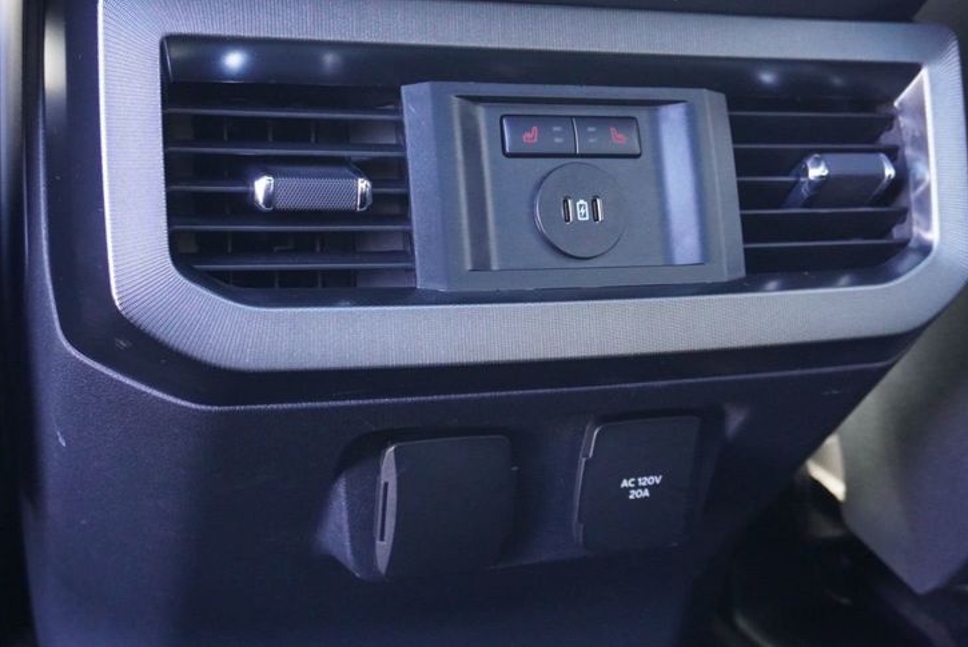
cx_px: 522
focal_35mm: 49
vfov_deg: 27.7
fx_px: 1311
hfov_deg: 40.5
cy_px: 284
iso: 3200
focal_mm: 23
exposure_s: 1/160
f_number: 4
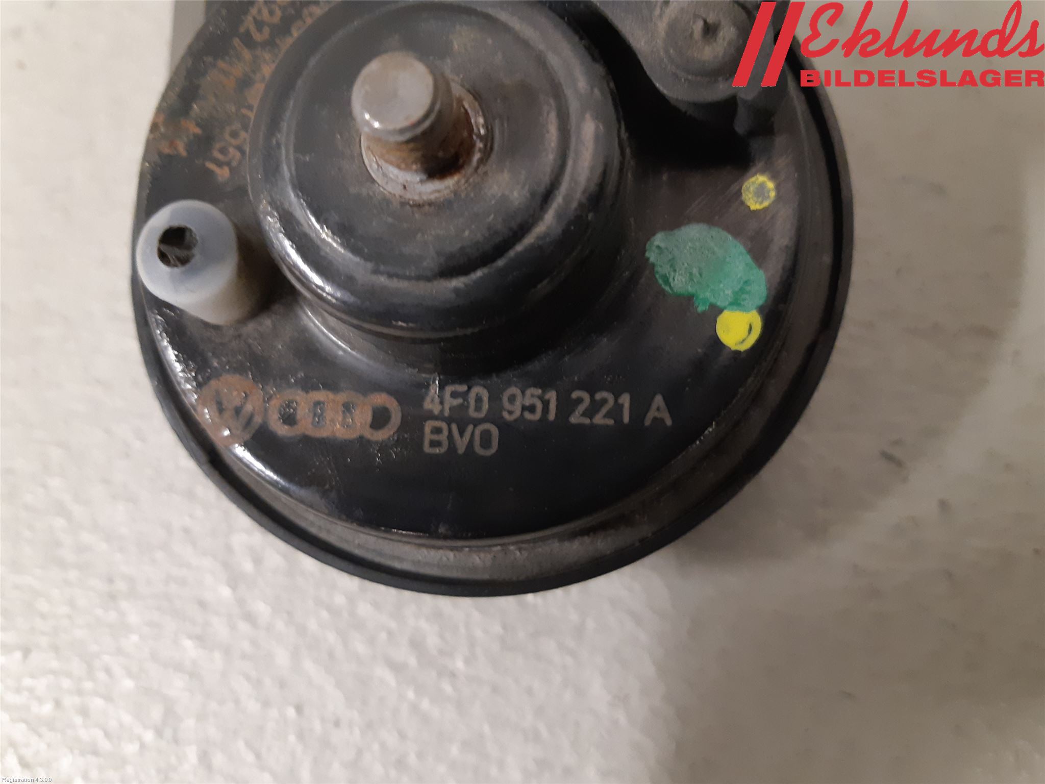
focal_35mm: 26
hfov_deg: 67.3
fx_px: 785
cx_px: 522
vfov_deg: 53.1
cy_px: 392
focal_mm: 3.93
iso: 250
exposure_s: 1/25
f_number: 1.7
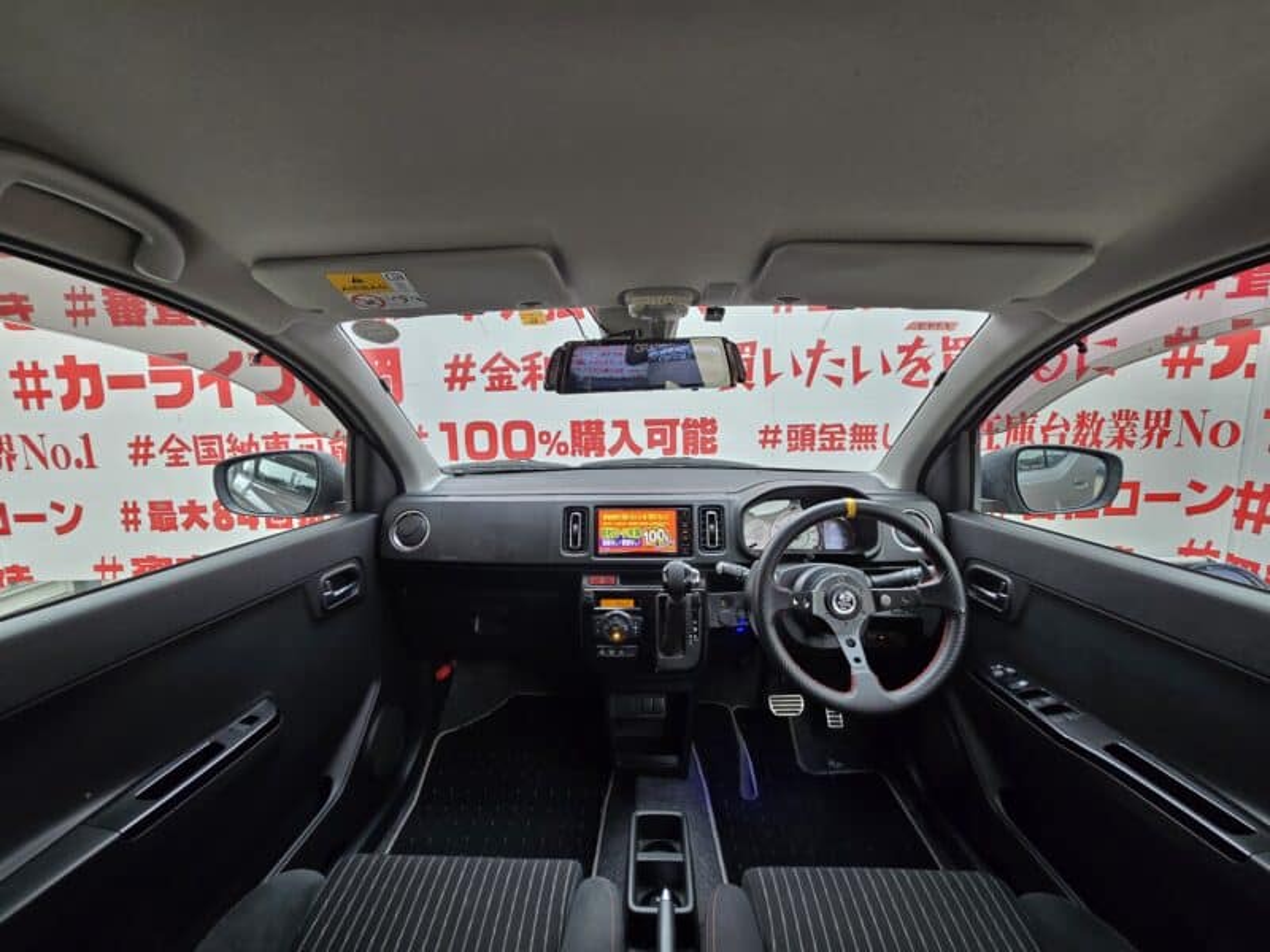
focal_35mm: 13
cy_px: 476
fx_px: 477
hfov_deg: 106.2
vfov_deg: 89.9
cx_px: 635
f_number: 2.2
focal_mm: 2.2
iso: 125
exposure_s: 1/50
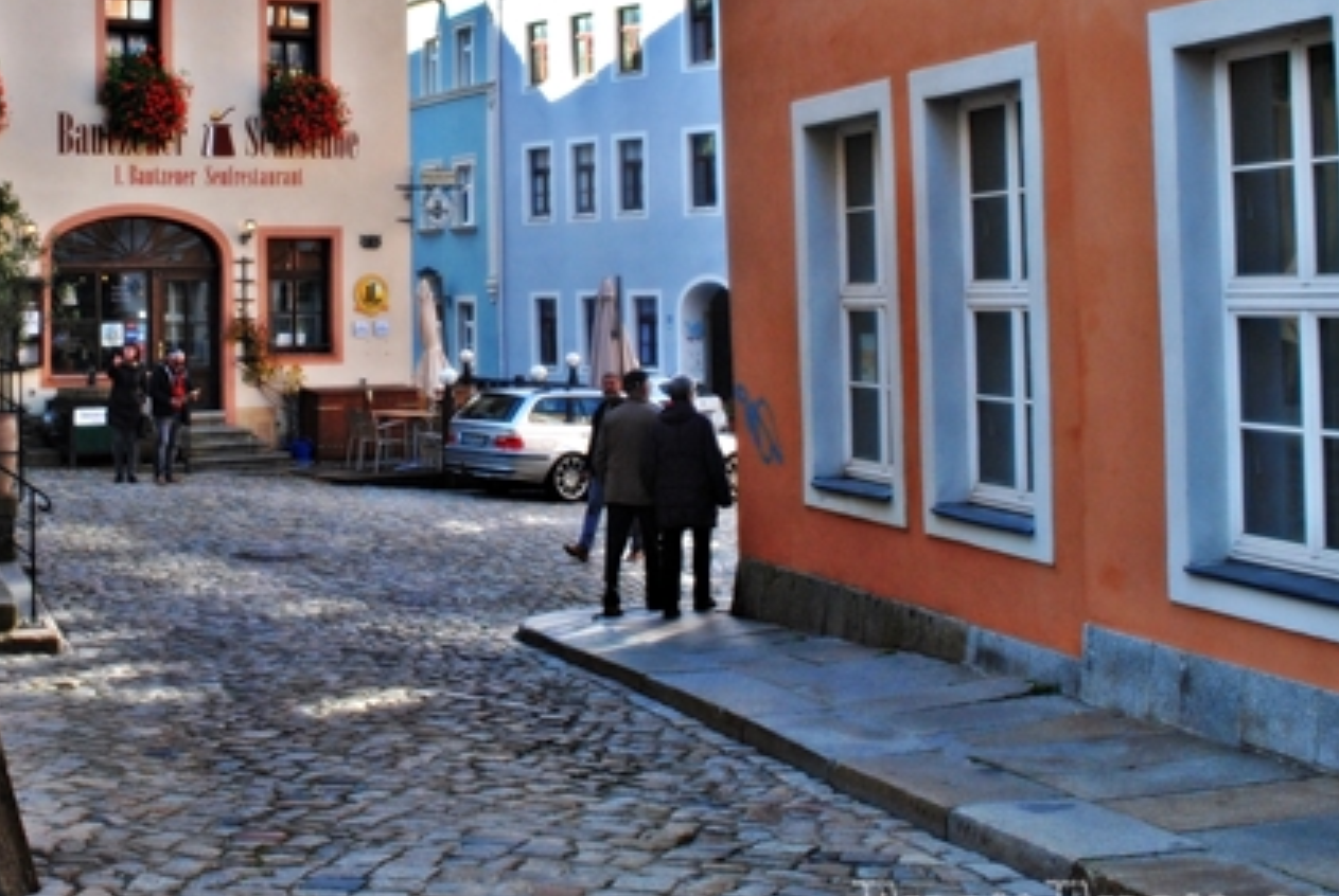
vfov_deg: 23.4
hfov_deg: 34.4
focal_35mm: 57
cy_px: 140
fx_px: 2123
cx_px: 369
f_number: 9
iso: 200
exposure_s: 1/125
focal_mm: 20
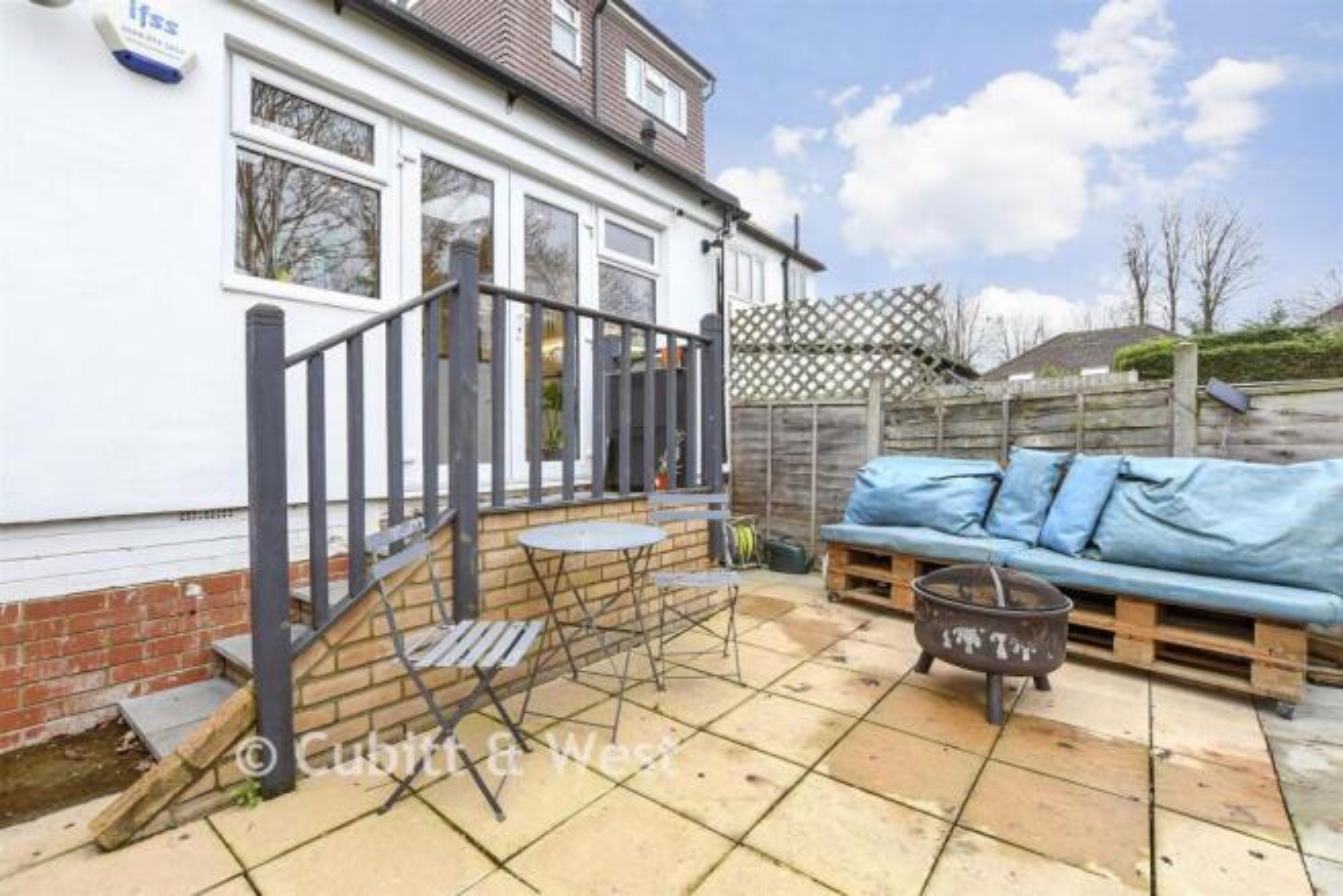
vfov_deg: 77.4
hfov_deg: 100.4
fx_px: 560
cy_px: 448
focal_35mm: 15
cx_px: 672
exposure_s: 1/8
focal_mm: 10
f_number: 8
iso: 160
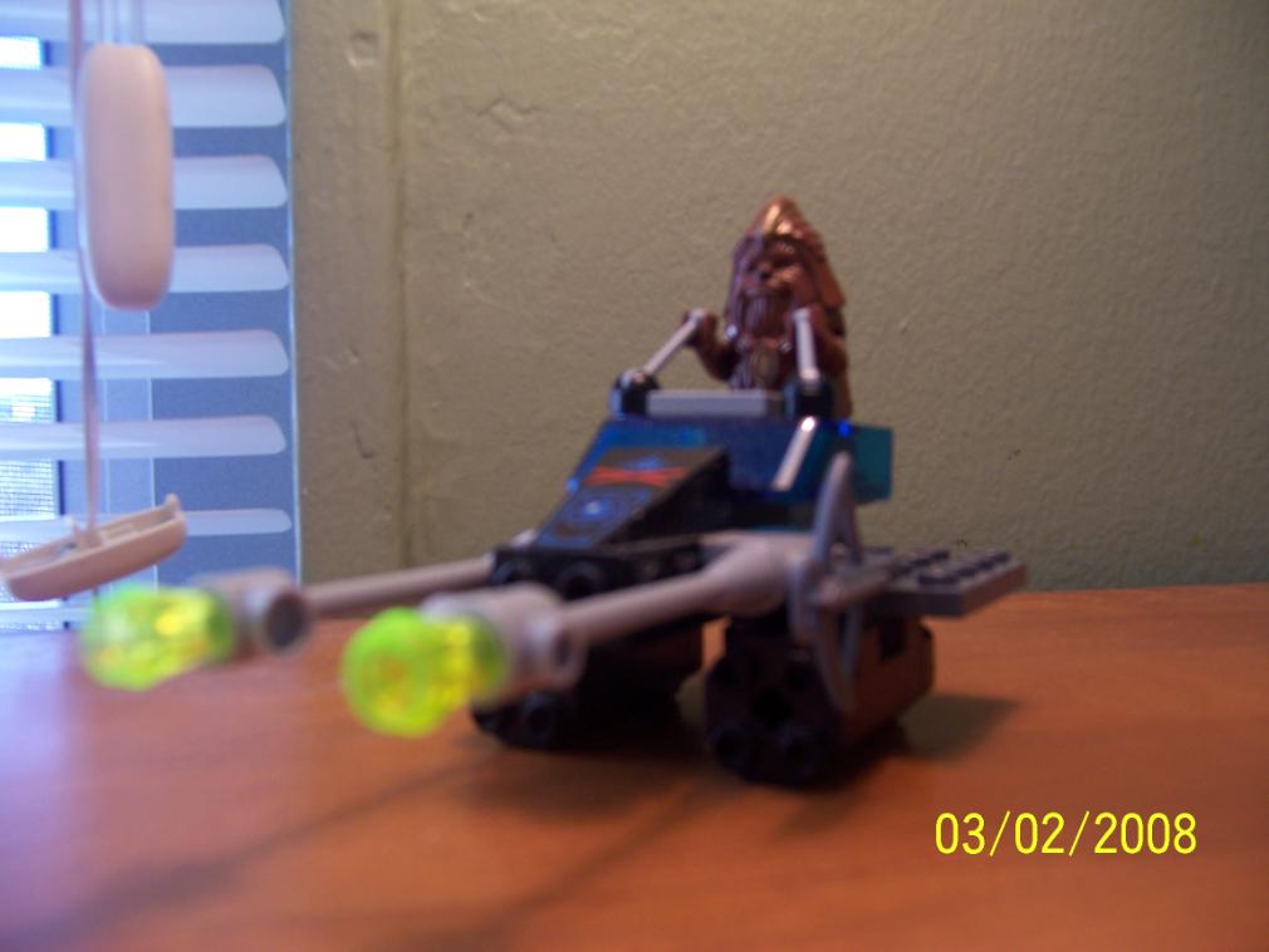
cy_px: 476
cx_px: 634
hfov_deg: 55.3
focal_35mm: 33
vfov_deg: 43.0
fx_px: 1210
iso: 80
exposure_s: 1/60
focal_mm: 5.5
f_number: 2.8
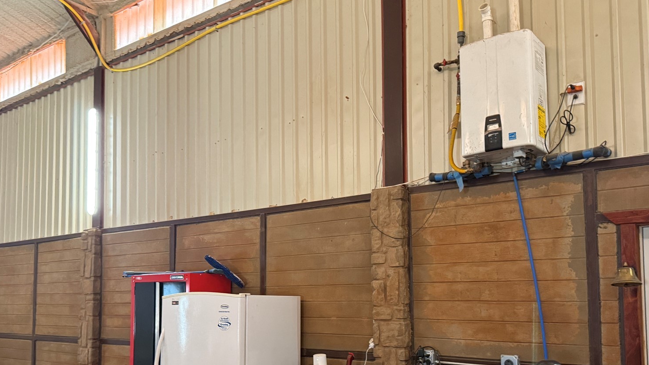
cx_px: 320
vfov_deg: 34.2
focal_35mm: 34
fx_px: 585
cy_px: 259
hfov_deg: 58.0
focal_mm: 6.76
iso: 640
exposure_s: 1/60
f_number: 1.78
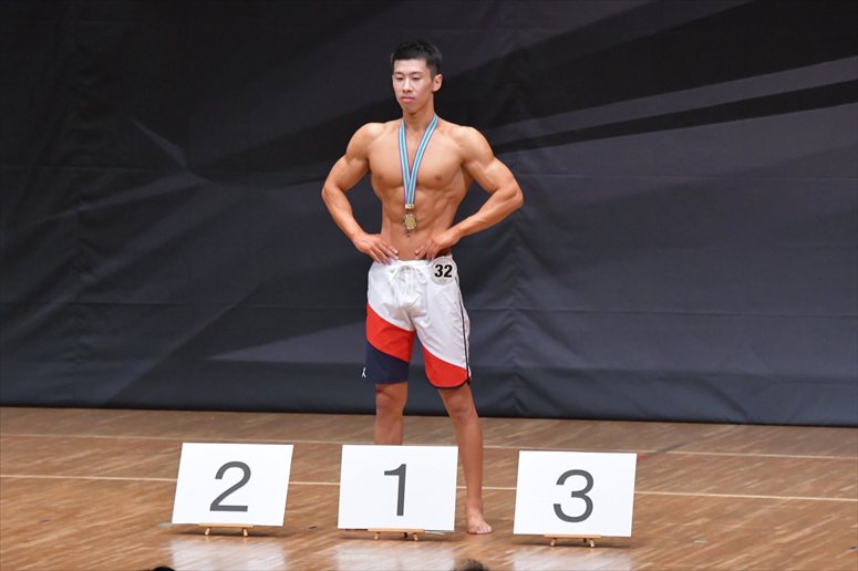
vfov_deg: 4.8
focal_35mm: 285
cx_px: 429
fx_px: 6789
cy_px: 286
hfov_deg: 7.2
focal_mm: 190
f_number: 5.6
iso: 6400
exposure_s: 1/400
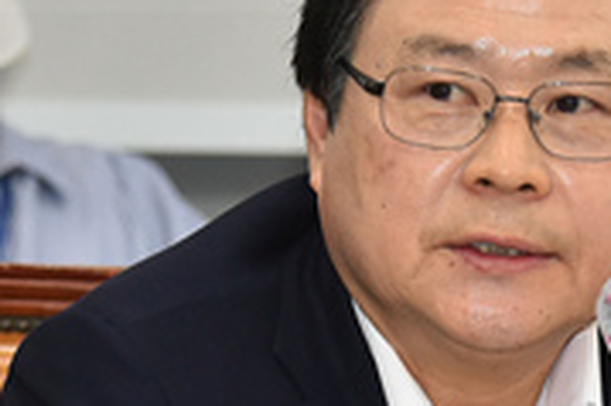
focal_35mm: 572
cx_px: 519
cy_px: 464
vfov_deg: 2.4
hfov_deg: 3.6
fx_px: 9699
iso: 2500
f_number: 7.1
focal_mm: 160
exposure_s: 1/250
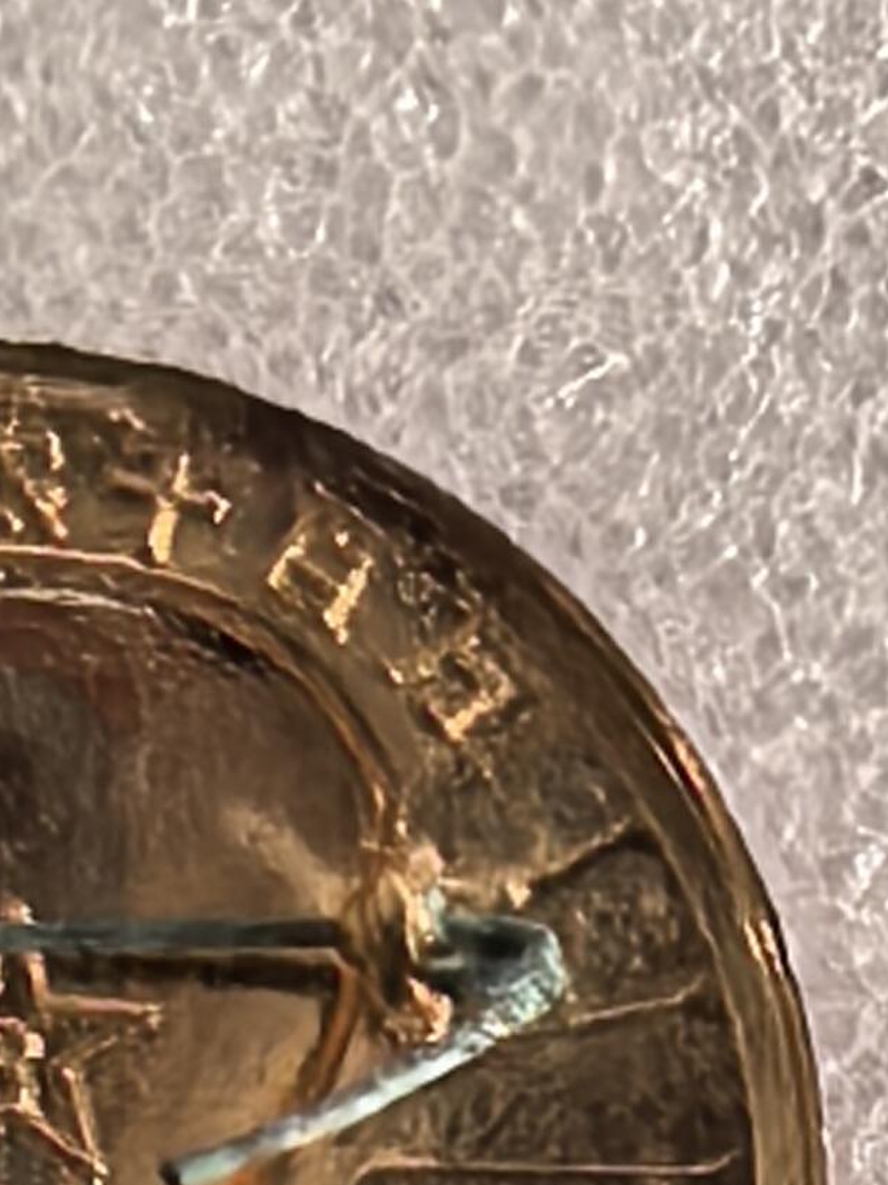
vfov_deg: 10.8
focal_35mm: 182
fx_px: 6227
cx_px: 56
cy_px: 1030
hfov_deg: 8.1
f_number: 2.2
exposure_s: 1/50
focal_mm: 1.95
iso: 320
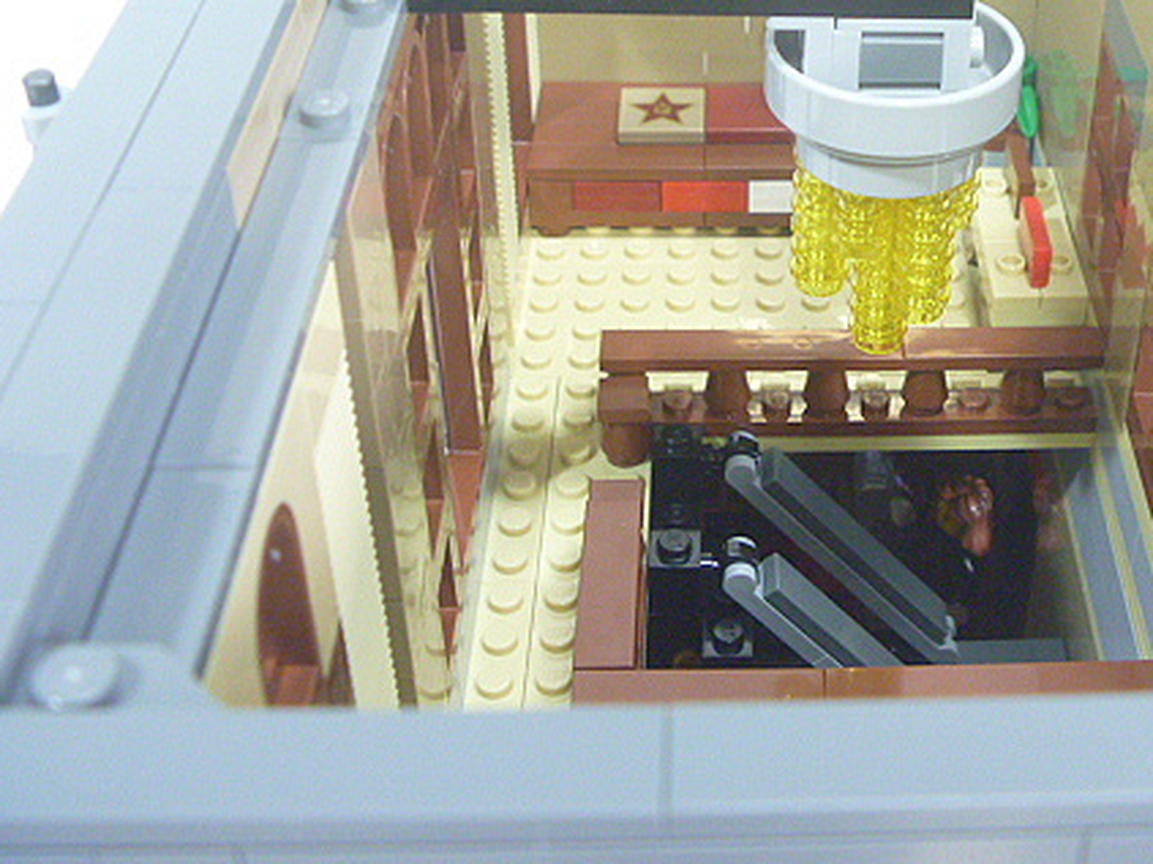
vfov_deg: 27.2
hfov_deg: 35.4
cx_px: 859
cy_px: 232
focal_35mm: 53
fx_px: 1765
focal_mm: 6.3
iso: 400
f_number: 3.5
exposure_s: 1/10
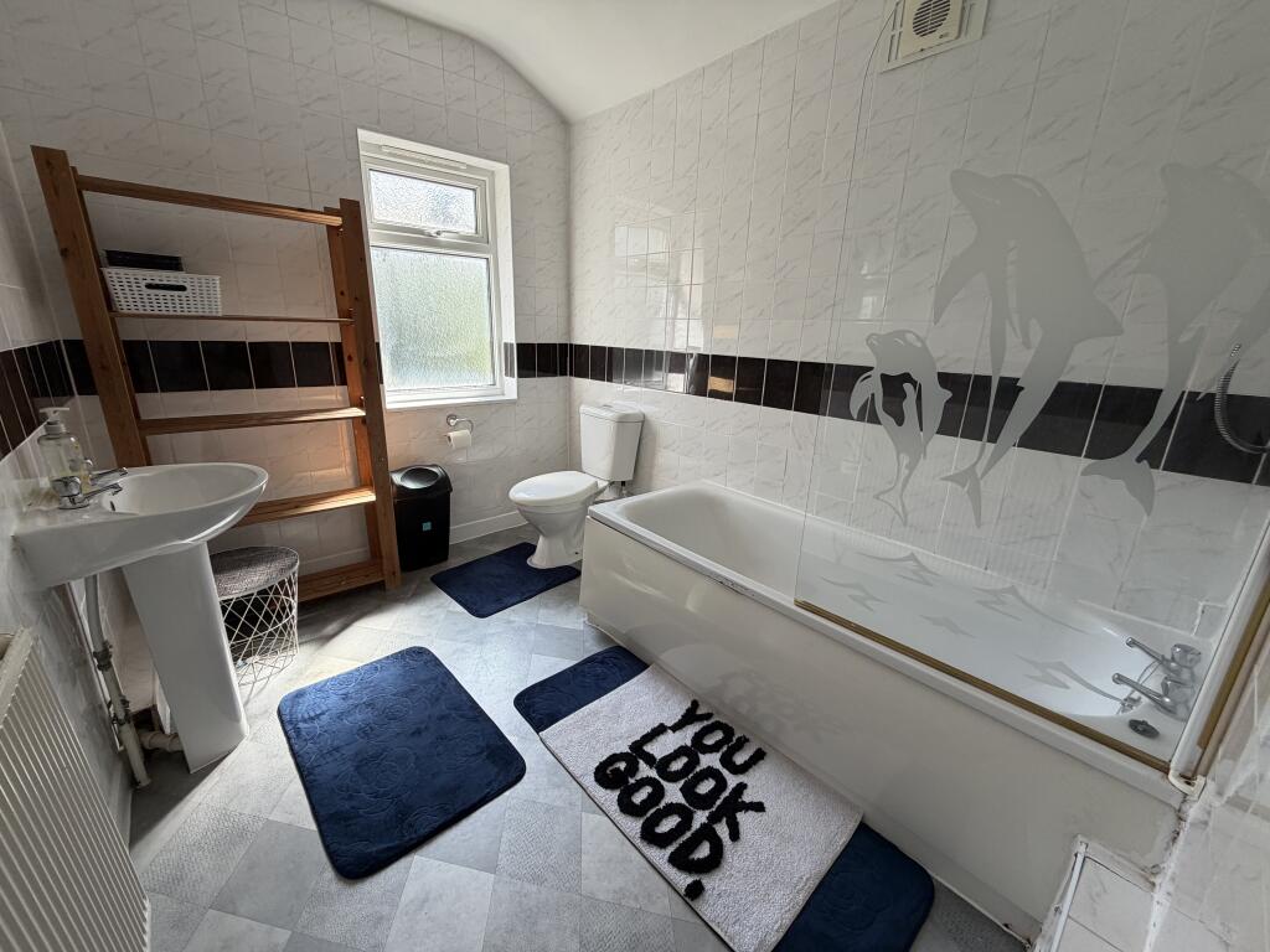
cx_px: 635
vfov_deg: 85.7
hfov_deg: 102.1
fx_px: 514
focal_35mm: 14
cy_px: 476
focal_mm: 2.22
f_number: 2.2
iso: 80
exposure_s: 1/121
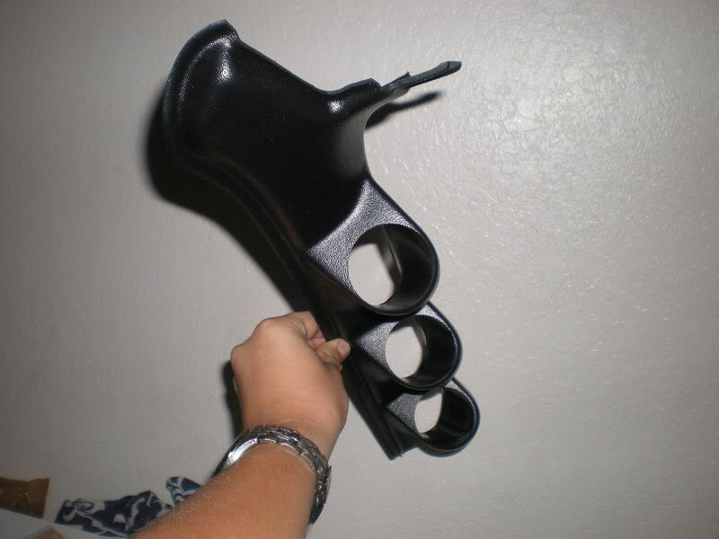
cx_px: 360
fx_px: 789
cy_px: 270
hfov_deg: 49.0
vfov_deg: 37.7
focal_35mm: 38
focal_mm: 6.3
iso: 64
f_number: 3.1
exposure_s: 1/60
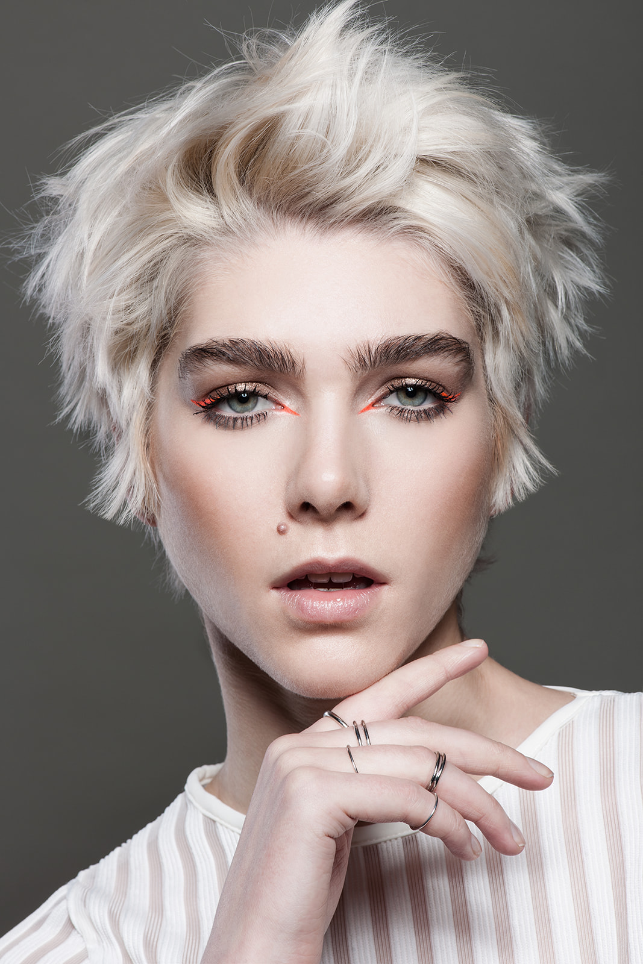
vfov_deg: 19.5
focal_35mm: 105
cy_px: 482
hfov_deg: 13.0
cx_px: 322
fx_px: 2812
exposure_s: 1/160
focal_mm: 105
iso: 100
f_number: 18
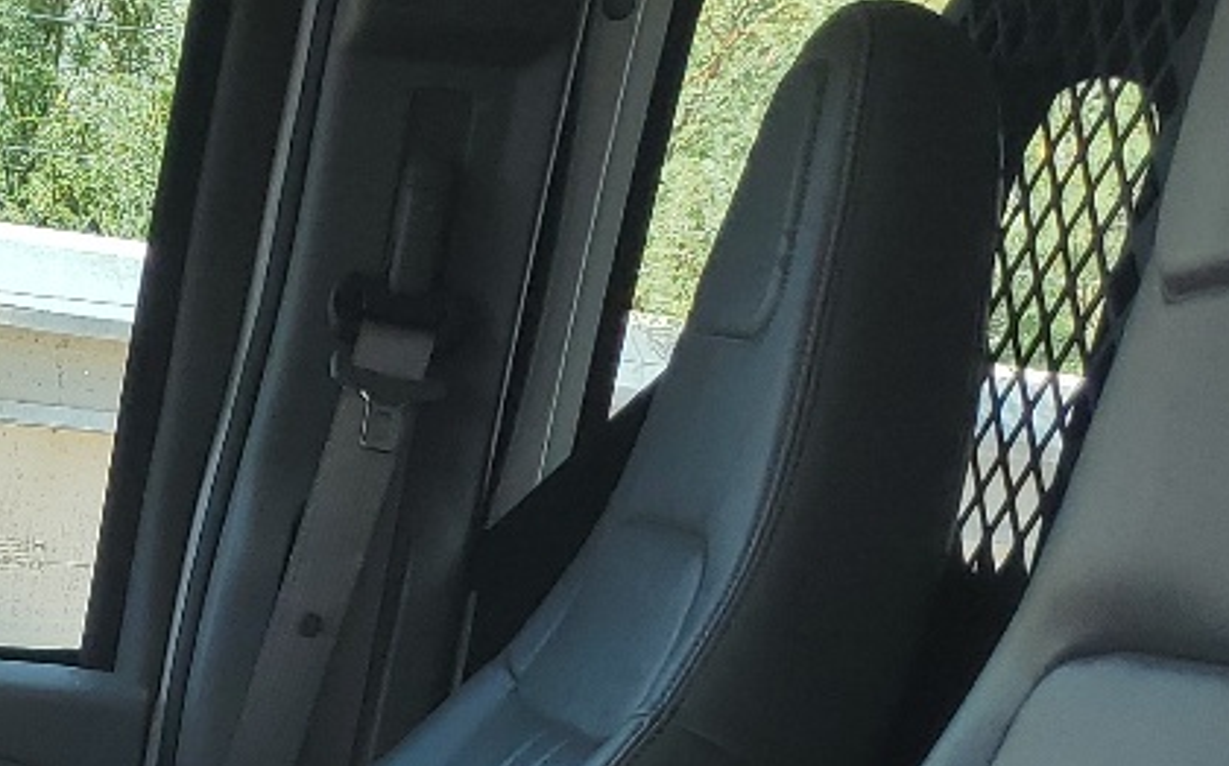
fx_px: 3515
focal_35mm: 105
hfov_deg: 18.5
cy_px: 1237
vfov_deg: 11.8
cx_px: -348
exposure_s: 1/1429
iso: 50
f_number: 1.5
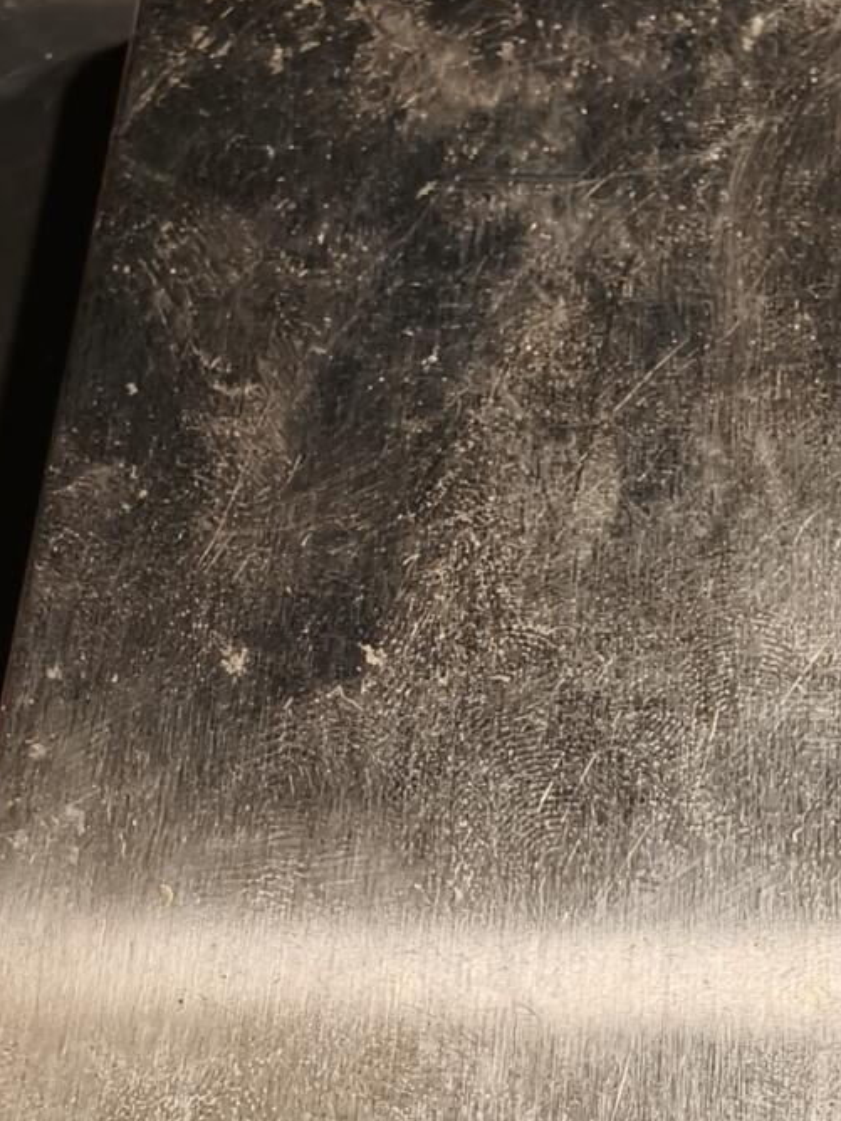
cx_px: 1064
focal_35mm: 62
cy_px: 1436
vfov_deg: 26.7
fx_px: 2008
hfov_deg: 21.6
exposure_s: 1/100
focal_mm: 2.32
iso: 200
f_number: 2
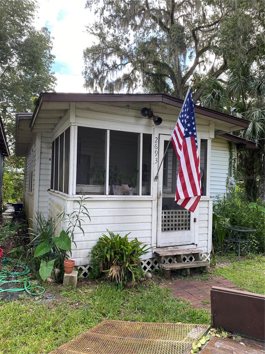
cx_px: 132
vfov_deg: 67.3
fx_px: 265
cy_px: 177
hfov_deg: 53.1
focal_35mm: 26
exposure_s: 1/244
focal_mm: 4.25
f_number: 1.8
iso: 32
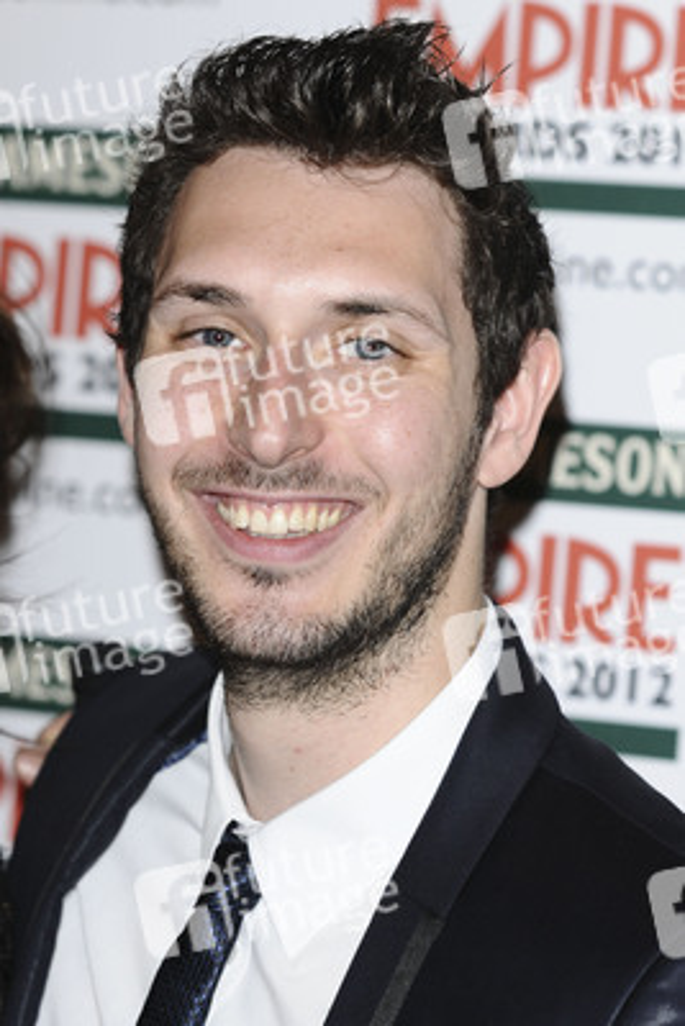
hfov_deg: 8.2
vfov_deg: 12.2
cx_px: 342
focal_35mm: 168
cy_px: 513
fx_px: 4790
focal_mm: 112
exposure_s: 1/200
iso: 200
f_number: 4
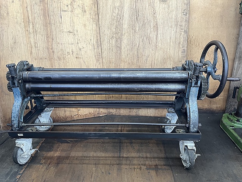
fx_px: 182
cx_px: 121
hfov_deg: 67.3
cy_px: 91
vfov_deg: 53.1
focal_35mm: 26
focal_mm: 5.1
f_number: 1.6
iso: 125
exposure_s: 1/61
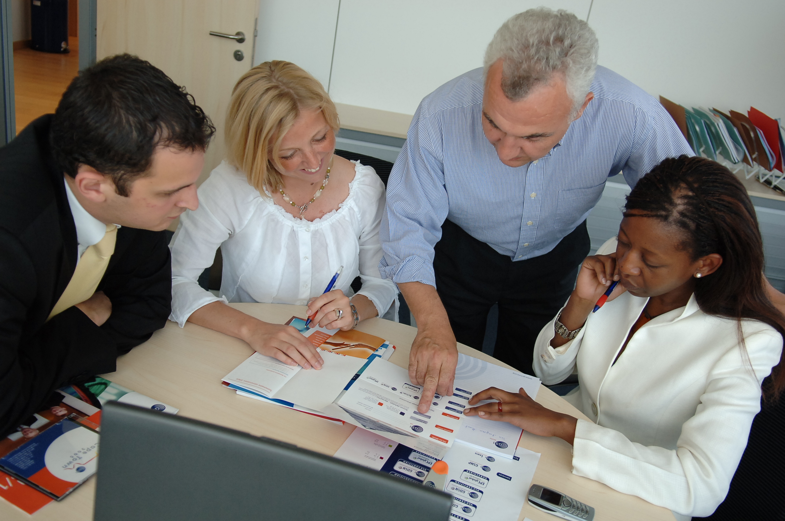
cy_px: 260
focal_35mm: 33
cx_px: 392
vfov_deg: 39.9
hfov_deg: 57.3
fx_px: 719
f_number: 3.2
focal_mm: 22
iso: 400
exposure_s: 1/200
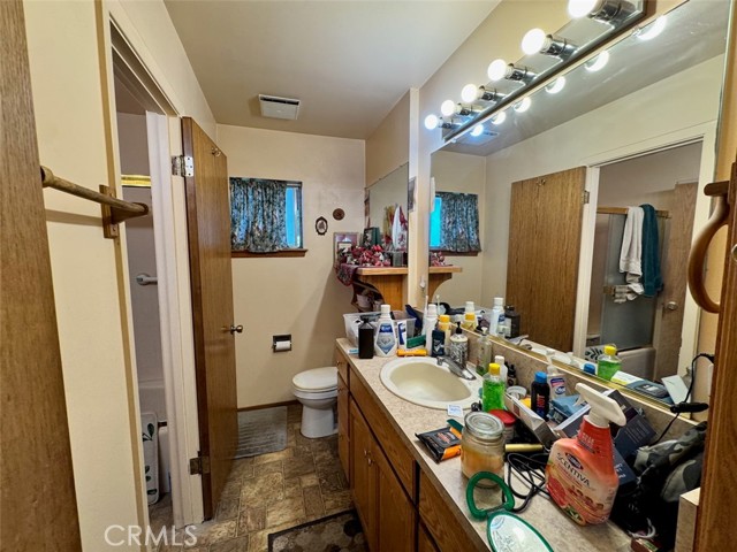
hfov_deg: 102.1
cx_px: 368
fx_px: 298
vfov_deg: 85.7
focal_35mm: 14
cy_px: 276
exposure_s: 1/120
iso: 200
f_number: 2.2
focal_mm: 2.22
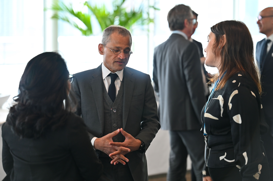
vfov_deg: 13.7
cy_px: 90
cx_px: 136
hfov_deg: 20.4
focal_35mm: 100
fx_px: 758
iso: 400
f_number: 2.8
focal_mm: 100
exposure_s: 1/160
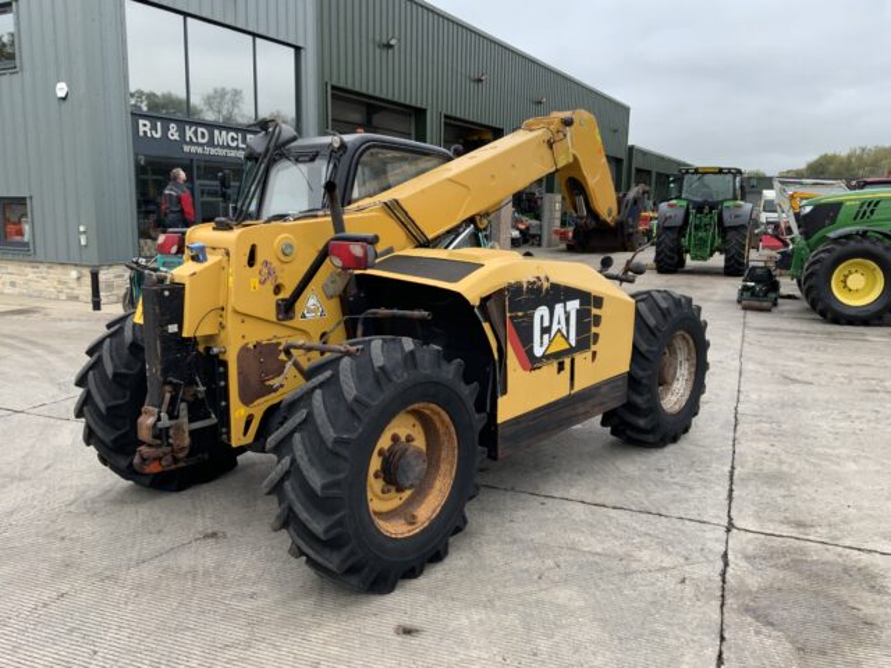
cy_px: 334
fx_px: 746
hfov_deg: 61.7
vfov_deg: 48.2
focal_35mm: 29
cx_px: 446
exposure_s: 1/122
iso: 16
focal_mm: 3
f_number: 1.8
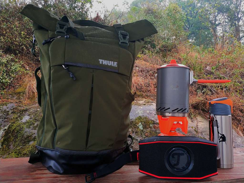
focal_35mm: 32
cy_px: 92
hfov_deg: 56.8
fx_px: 226
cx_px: 122
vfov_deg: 44.2
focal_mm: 4.5
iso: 211
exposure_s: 1/33
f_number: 2
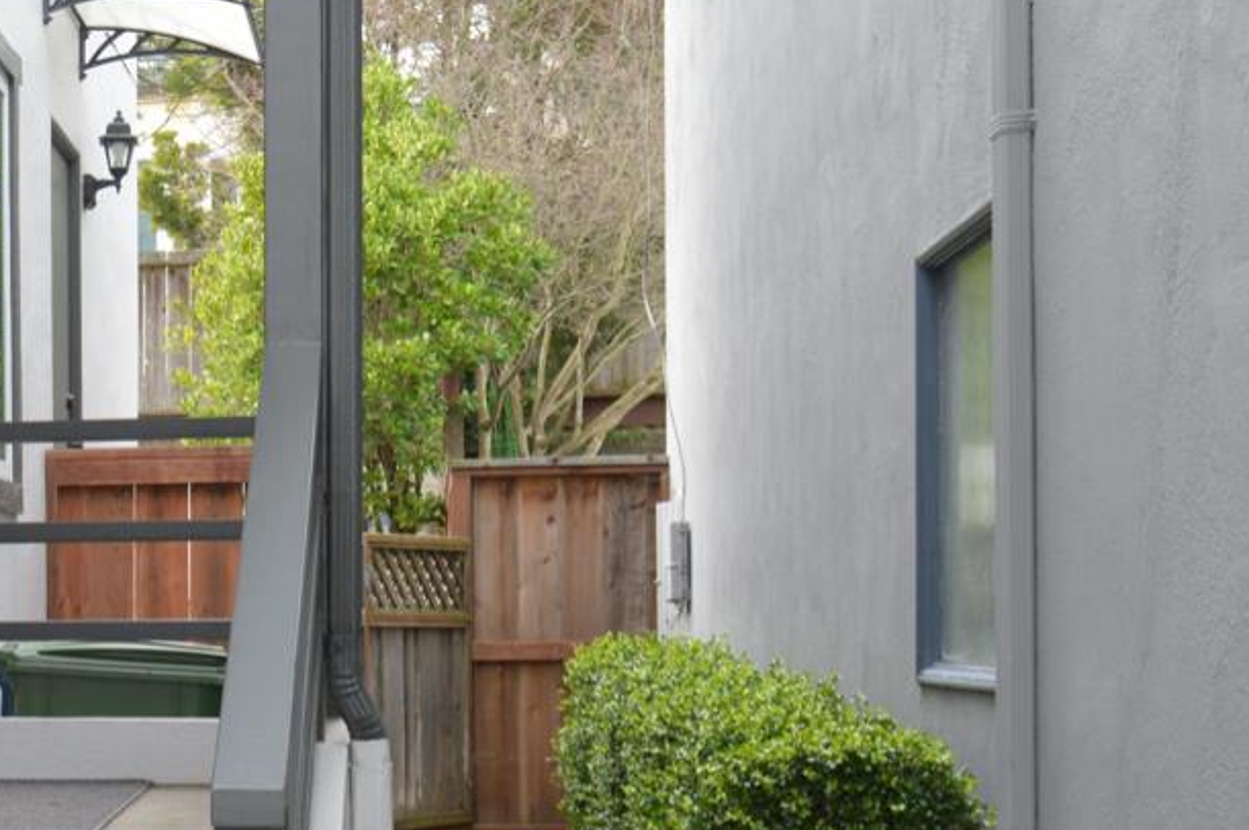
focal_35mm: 81
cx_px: -180
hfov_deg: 23.3
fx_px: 2807
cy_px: 700
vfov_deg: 16.7
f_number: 8
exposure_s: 1/125
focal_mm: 22
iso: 360
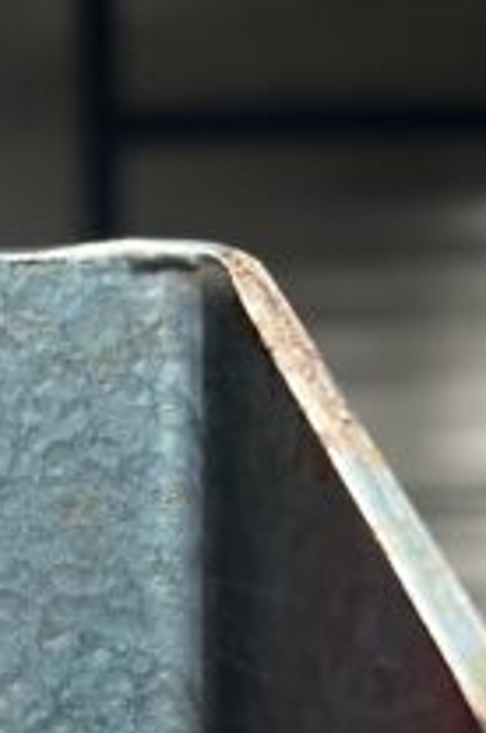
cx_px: -747
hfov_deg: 11.1
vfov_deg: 19.2
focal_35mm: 100
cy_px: 899
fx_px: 2032
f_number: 1.5
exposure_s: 1/61
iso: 125
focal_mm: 5.7
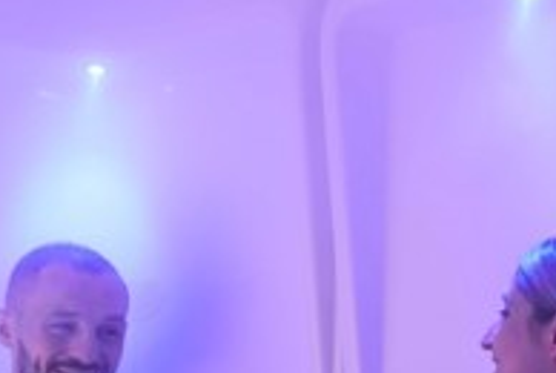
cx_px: 691
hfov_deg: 18.3
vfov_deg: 13.0
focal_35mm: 105
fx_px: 1624
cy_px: 285
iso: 250
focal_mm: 24
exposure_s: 1/60
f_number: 2.2
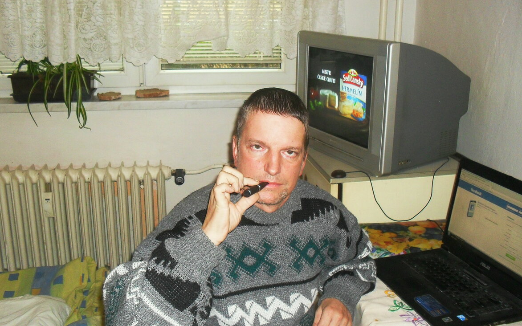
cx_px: 260
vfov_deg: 33.6
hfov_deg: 51.6
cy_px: 165
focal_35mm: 38
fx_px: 540
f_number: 3.2
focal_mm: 6.3
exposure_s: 1/45
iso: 200
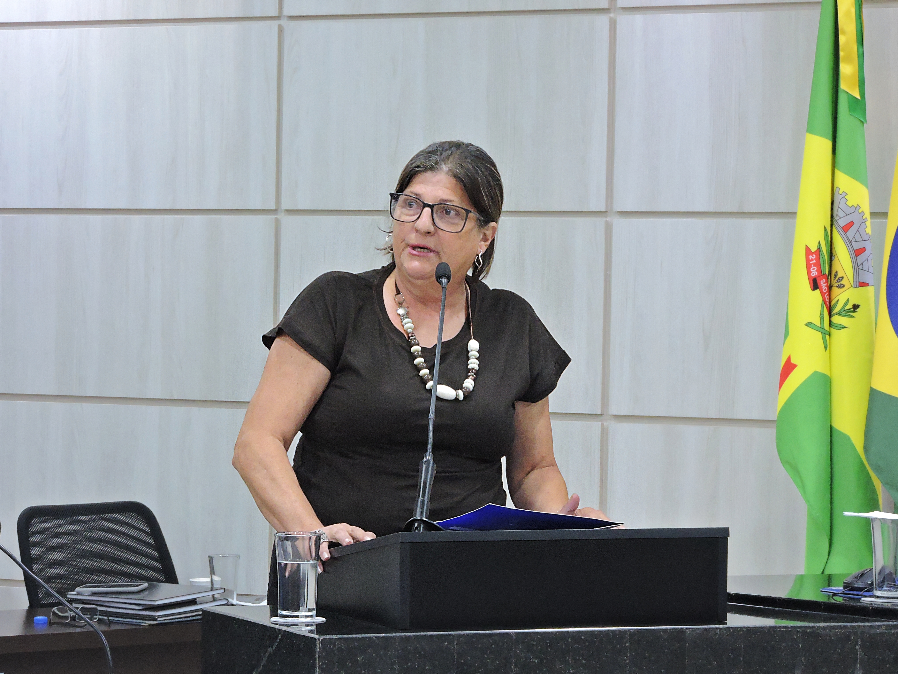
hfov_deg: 13.6
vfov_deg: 10.2
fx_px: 3762
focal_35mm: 145
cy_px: 337
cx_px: 449
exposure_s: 1/13
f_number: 5.5
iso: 800
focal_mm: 25.9
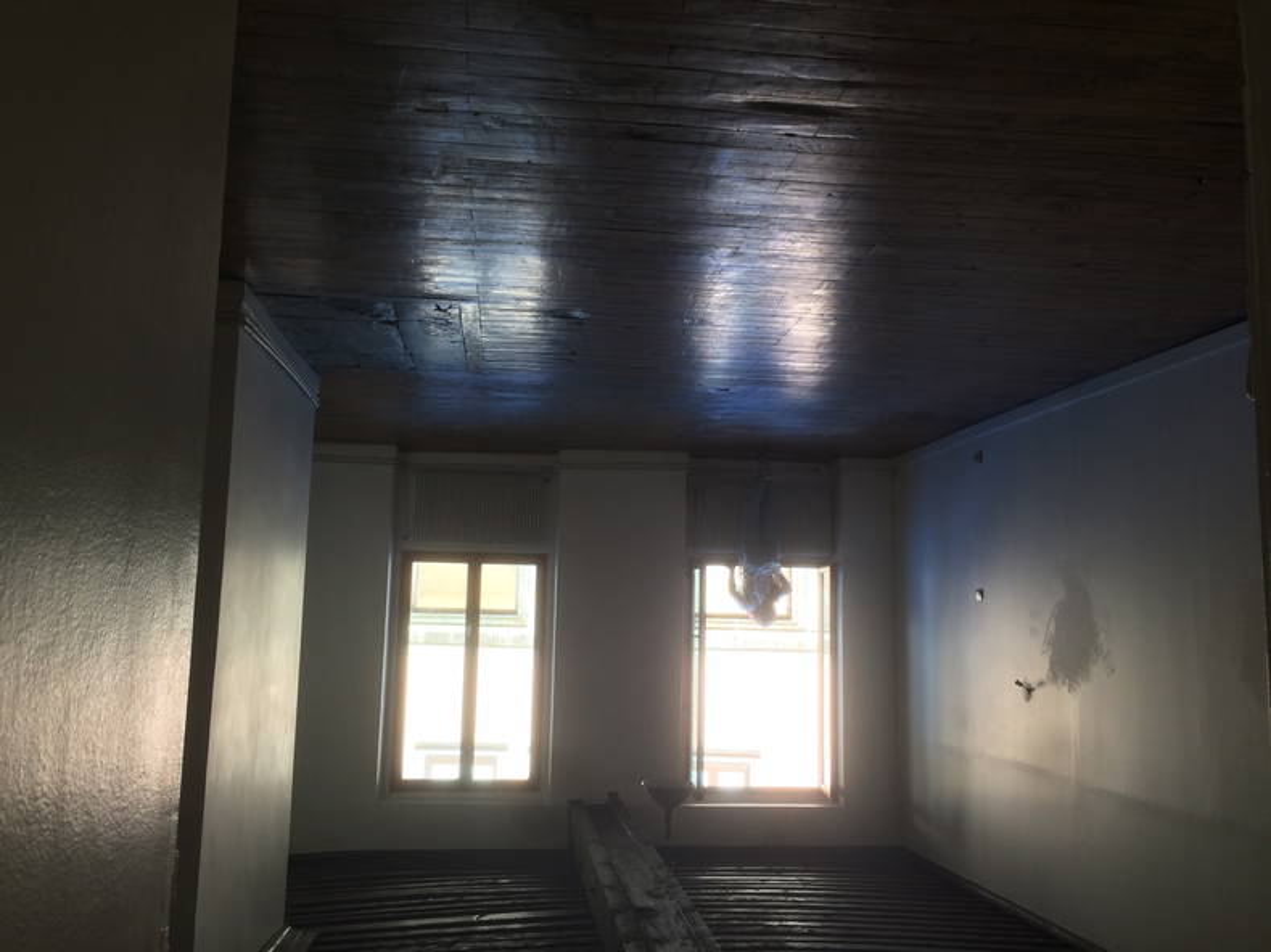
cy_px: 476
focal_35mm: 29
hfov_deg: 61.7
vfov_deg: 48.2
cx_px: 636
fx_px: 1064
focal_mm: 4.15
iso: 50
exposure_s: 1/120
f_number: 2.2
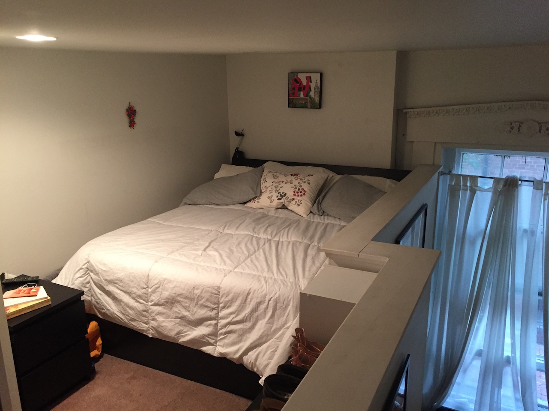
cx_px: 274
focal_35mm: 29
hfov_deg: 61.7
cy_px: 206
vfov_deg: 48.2
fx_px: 460
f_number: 2.2
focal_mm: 4.15
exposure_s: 1/30
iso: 160
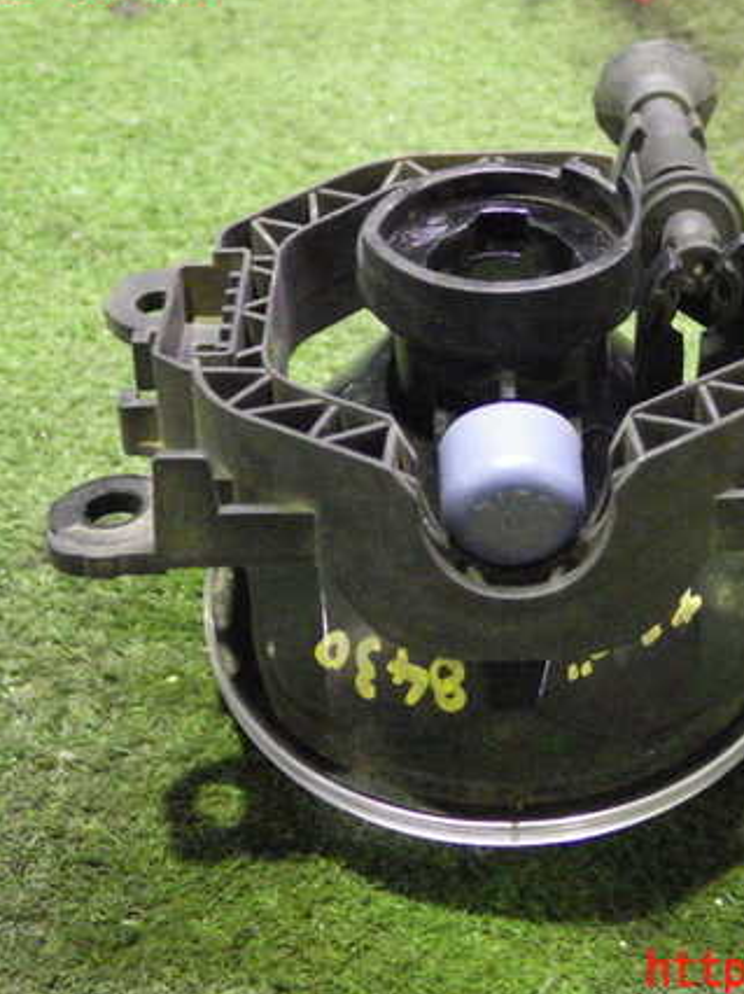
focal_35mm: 62
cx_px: 473
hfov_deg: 23.6
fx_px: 1779
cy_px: 476
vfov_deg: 31.2
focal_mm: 7.9
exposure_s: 1/25
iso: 3200
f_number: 2.9
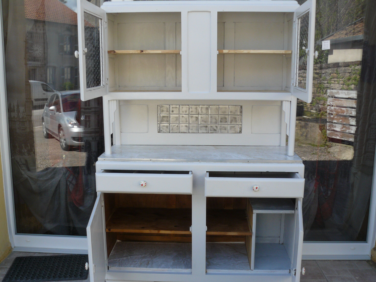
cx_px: 188
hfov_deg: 51.4
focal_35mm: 36
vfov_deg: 39.7
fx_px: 391
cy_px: 141
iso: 100
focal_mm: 6
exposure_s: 1/200
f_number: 4
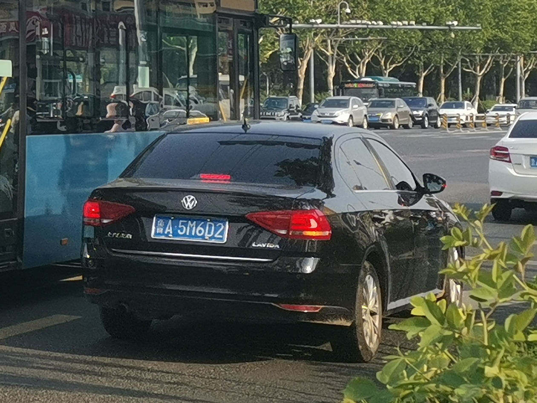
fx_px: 558
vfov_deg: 39.7
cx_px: 268
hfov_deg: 51.4
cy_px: 202
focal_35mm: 36
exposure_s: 1/1112
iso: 50
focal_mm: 4.75
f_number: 1.8
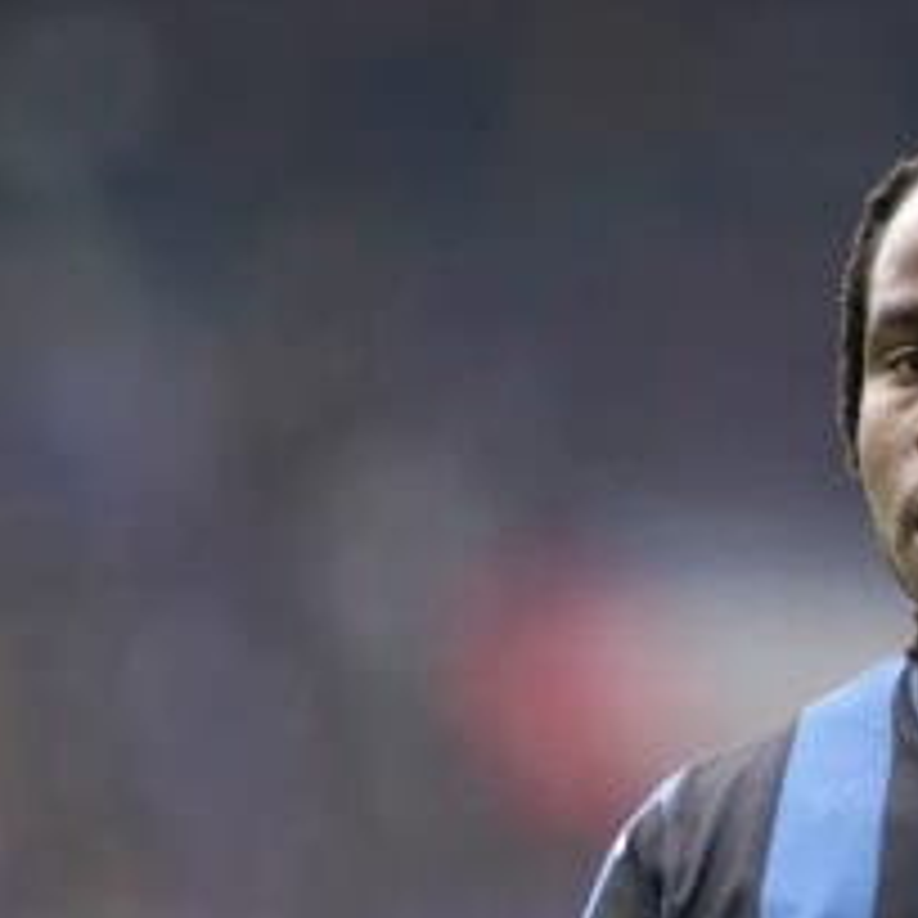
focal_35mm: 736
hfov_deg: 2.4
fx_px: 22083
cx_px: 652
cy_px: 616
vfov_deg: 2.4
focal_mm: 420
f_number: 4
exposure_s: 1/1250
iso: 500
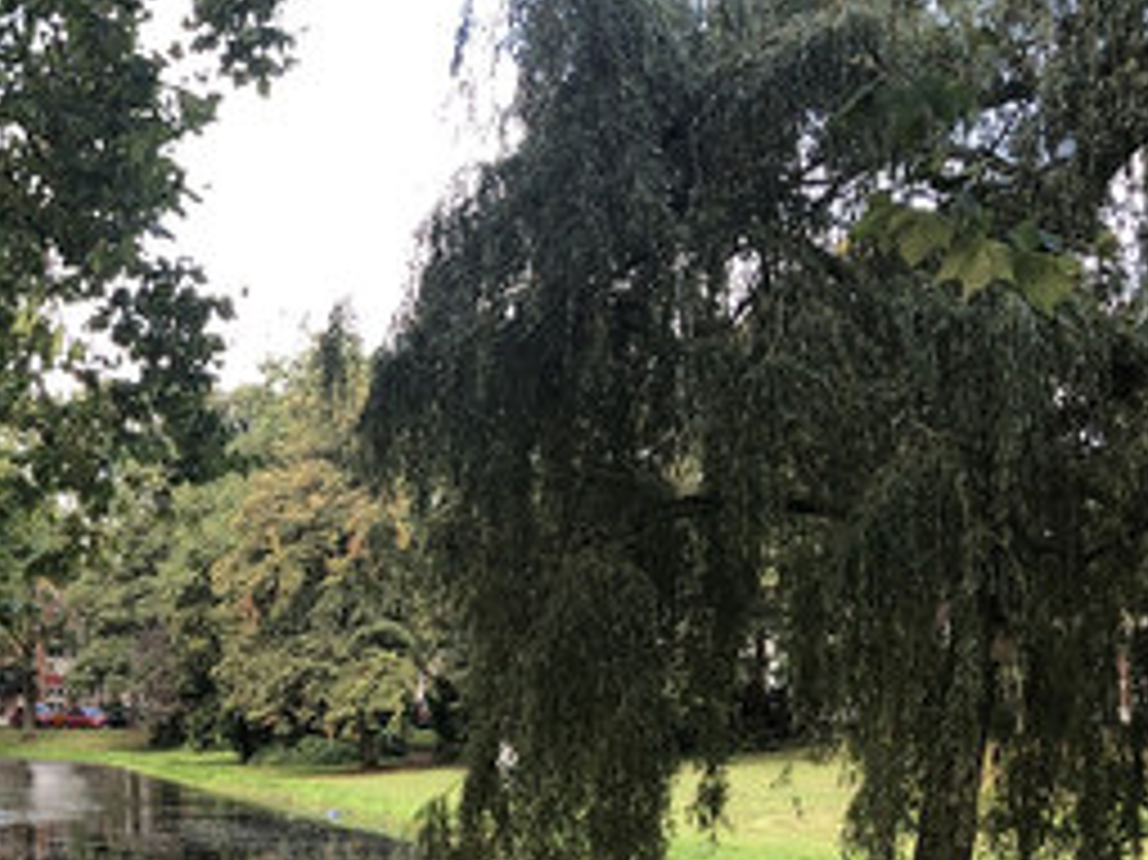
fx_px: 2552
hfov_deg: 24.0
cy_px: 693
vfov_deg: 18.9
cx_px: -45
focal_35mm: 77
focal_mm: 3.99
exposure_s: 1/149
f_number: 1.8
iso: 20
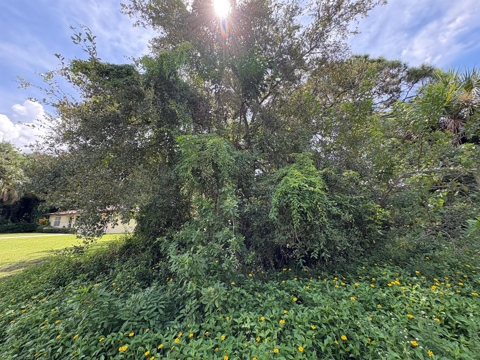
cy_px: 180
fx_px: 194
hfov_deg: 102.1
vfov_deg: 85.7
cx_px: 240
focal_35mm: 14
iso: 64
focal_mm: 2.22
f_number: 2.2
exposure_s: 1/288
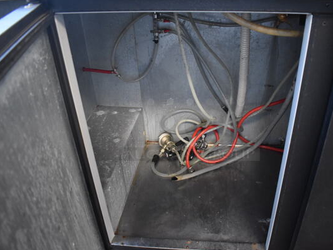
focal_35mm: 30
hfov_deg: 59.7
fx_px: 289
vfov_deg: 46.8
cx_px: 190
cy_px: 128
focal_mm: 18
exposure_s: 1/125
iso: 3200
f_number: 3.5
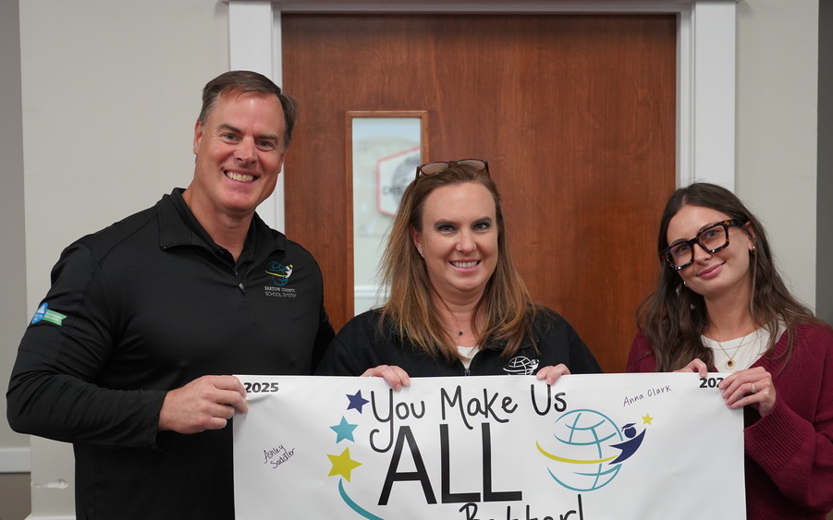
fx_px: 1498
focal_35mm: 66
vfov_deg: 19.7
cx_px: 432
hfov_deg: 31.1
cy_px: 314
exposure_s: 1/160
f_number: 4
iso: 2000
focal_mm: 57
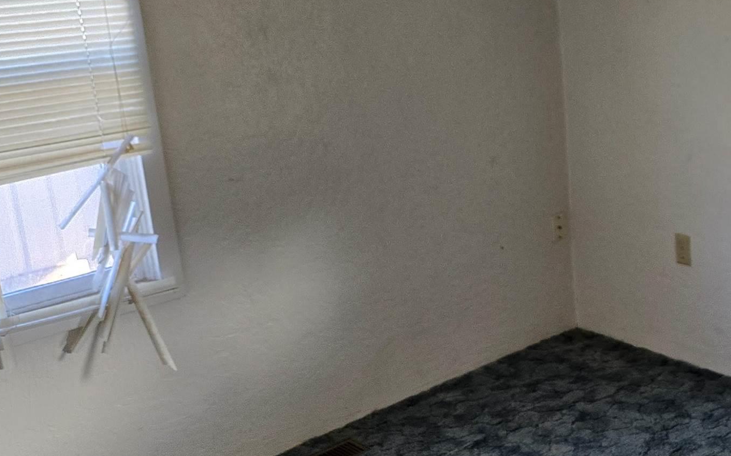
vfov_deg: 23.4
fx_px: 1096
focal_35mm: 55
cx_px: 757
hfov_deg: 33.3
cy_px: 138
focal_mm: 5.4
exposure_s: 1/120
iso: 200
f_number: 1.8
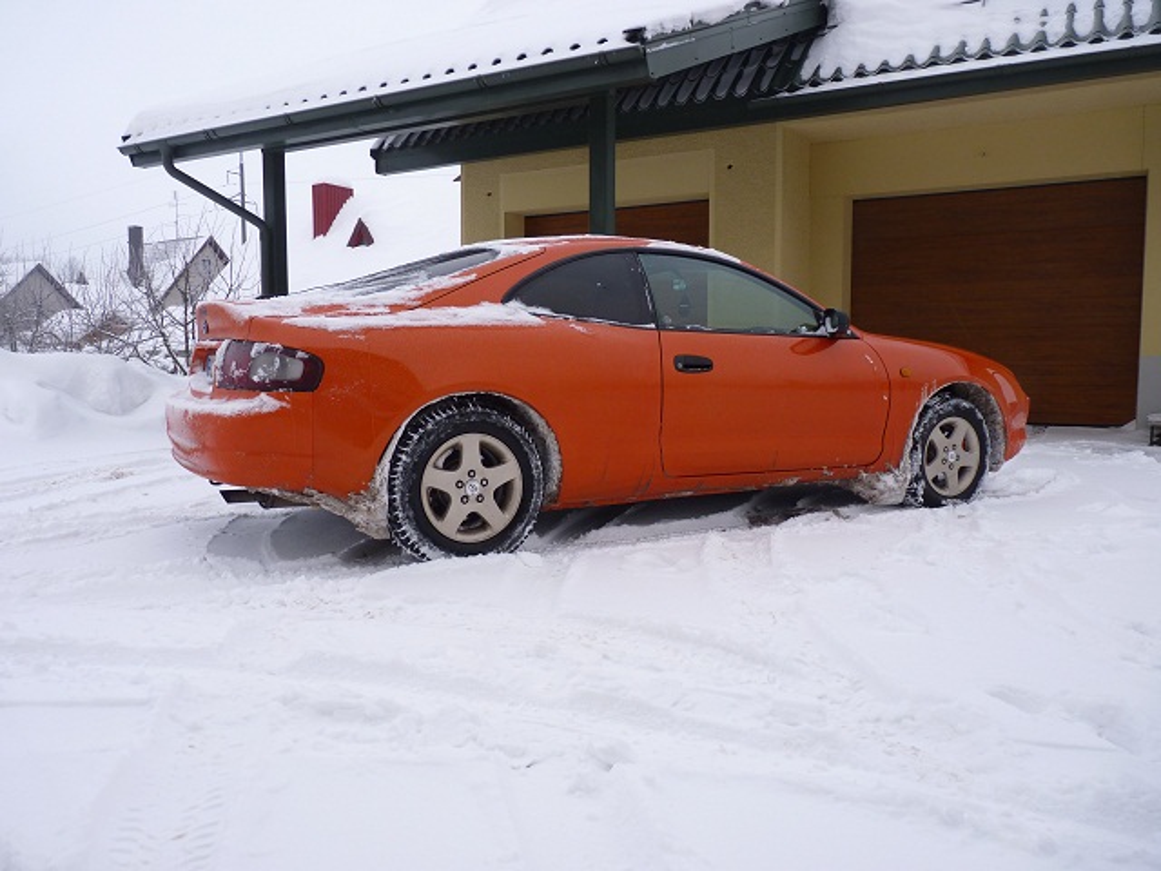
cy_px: 436
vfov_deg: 51.4
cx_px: 580
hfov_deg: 65.3
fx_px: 906
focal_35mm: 27
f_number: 2.8
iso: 100
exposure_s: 1/30
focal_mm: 4.8
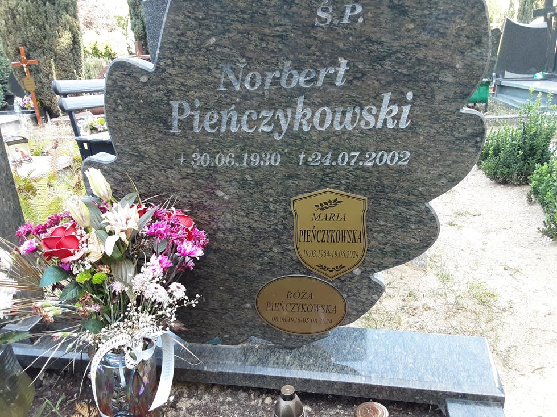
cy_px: 208
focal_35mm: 28
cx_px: 278
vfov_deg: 49.7
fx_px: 450
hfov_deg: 63.5
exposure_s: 1/50
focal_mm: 2.9
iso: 64
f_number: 1.9
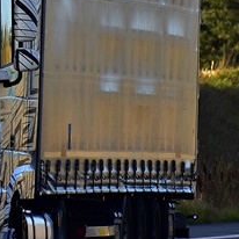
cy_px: 34
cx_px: -86
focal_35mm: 1091
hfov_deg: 1.6
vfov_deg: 1.6
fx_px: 8522
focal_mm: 220
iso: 400
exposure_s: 1/800
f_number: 7.1
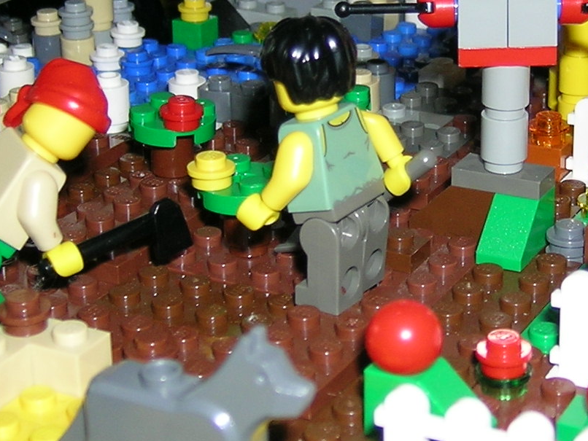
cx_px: 452
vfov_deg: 16.3
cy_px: 96
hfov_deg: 21.5
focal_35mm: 90
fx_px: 1529
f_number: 2.8
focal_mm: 5.8
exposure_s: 1/60.1
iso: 50
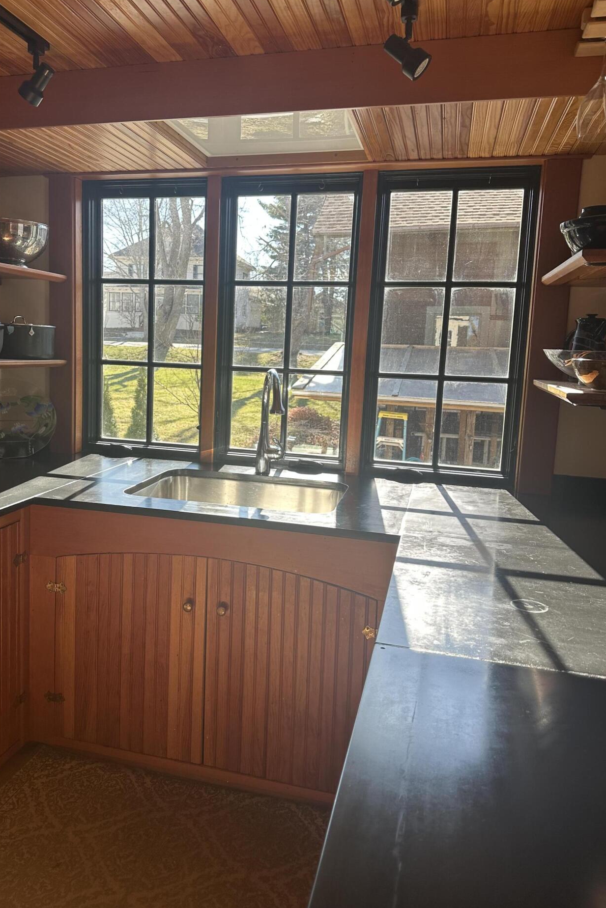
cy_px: 421
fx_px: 682
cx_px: 244
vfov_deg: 67.3
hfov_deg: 47.7
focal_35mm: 27
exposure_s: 1/298
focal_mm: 6.86
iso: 80
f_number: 1.78
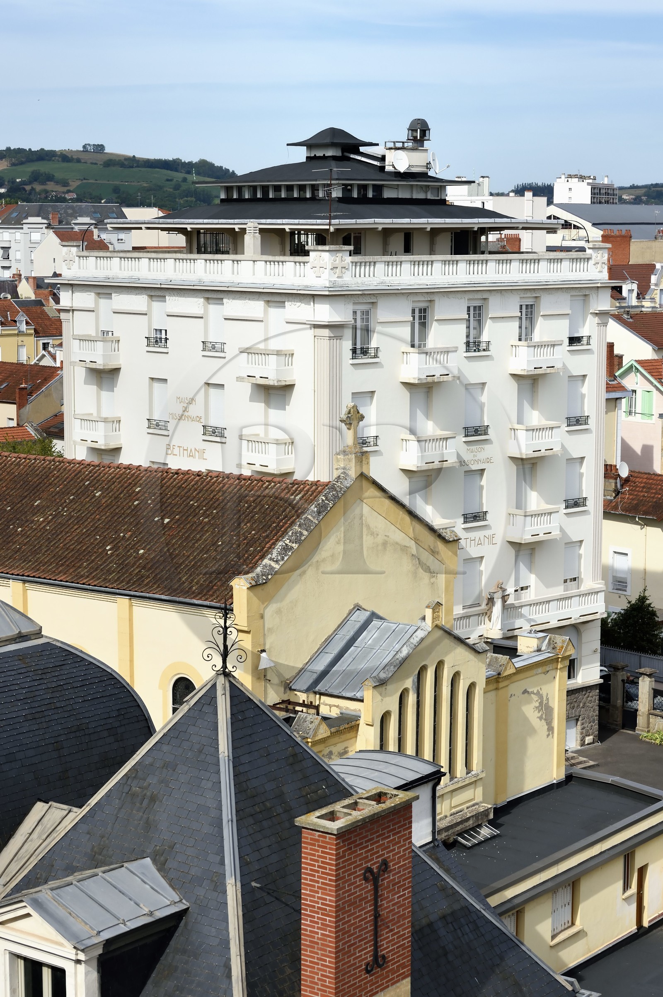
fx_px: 1936
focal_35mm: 70
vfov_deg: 28.9
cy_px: 498
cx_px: 332
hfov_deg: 19.4
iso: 200
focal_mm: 70
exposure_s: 1/640
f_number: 9
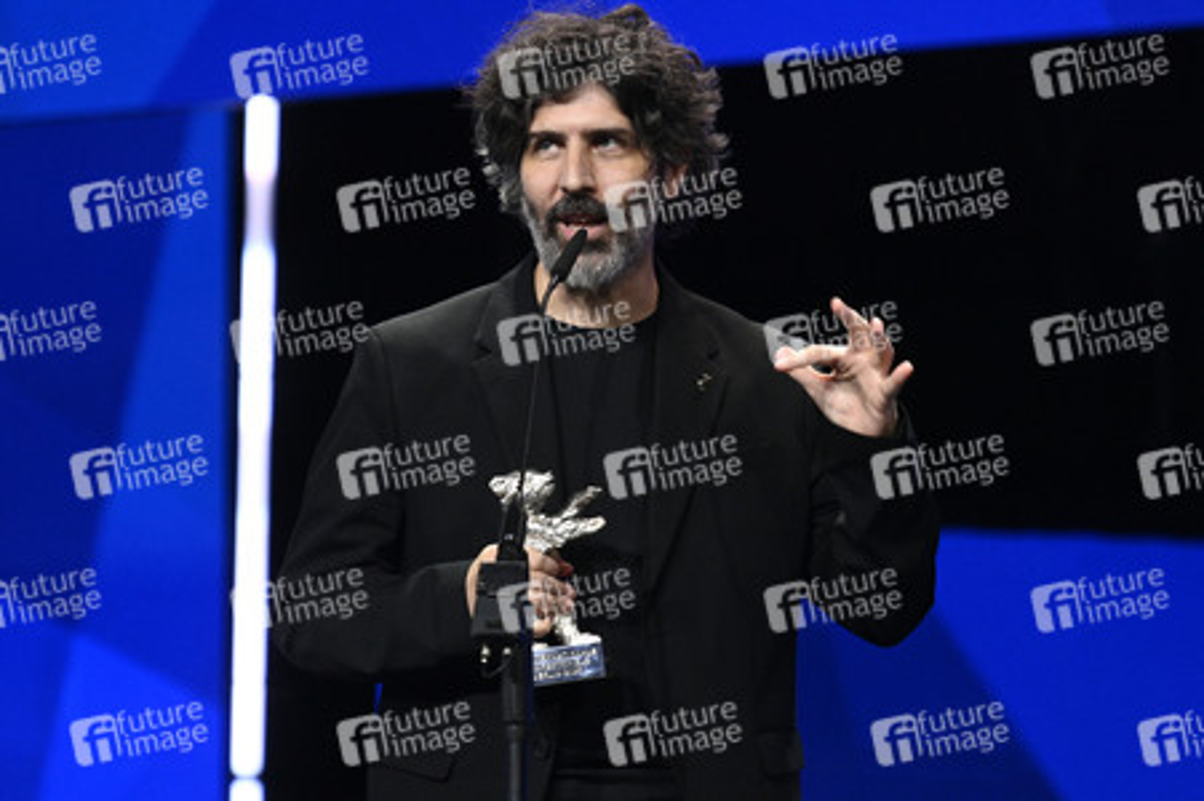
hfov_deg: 8.6
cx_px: 602
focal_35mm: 240
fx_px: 8021
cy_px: 400
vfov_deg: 5.7
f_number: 5.6
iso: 10000
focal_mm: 240
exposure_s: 1/200
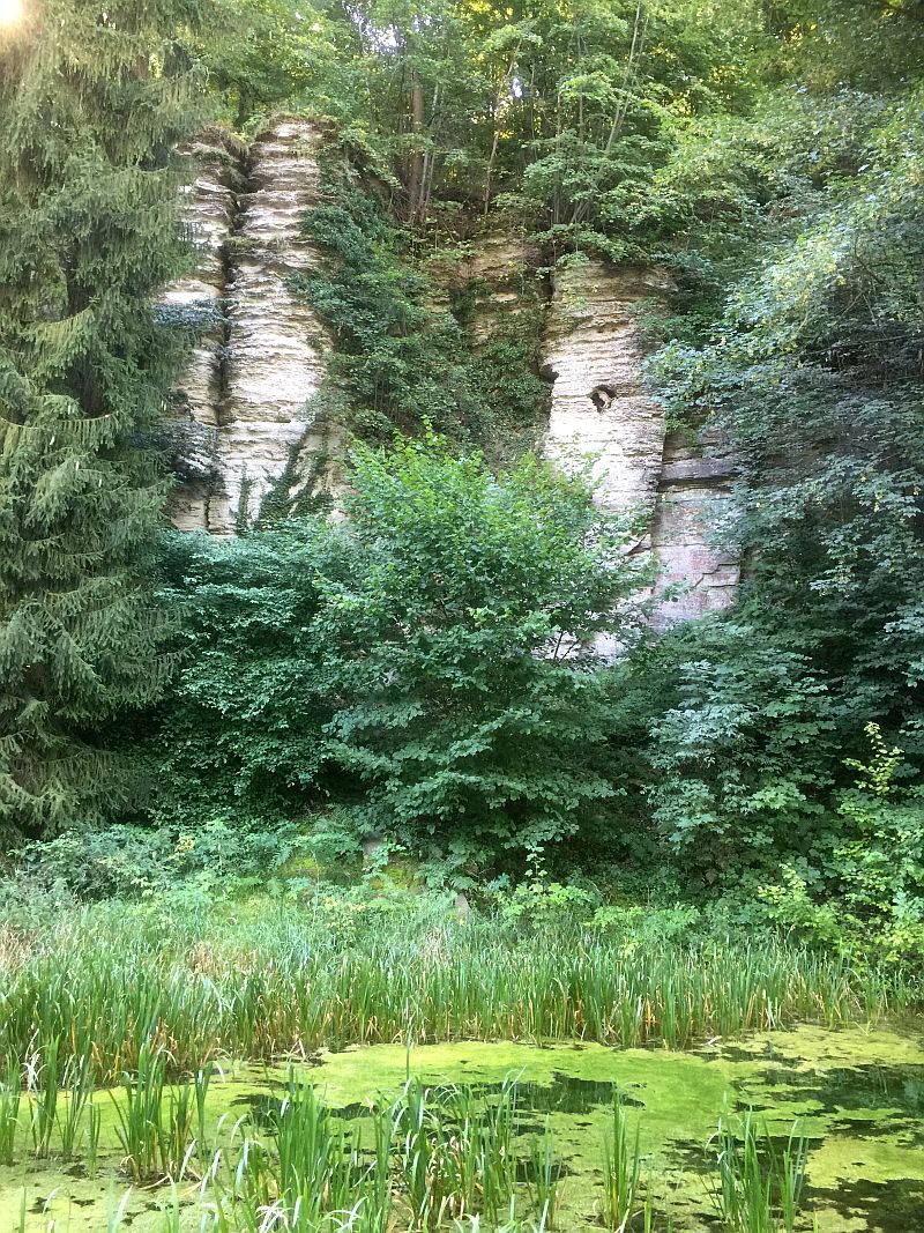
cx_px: 462
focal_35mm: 29
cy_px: 616
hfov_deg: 48.2
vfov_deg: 61.7
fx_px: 1032
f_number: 2.2
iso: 50
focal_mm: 4.15
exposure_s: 1/17
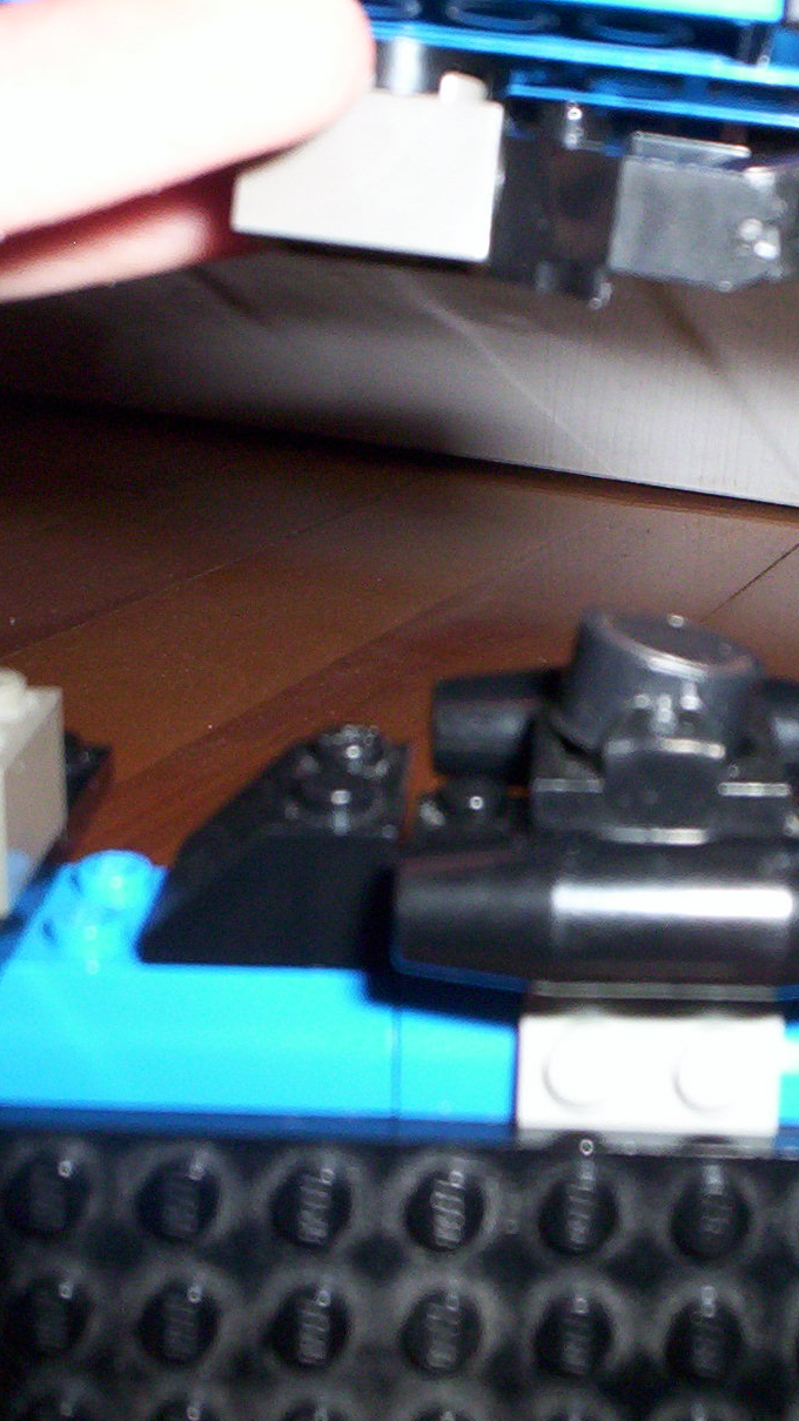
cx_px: 653
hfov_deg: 21.2
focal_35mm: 56
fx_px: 2109
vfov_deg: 37.2
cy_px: 703
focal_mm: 4.99
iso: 140
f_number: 4.5
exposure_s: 1/60
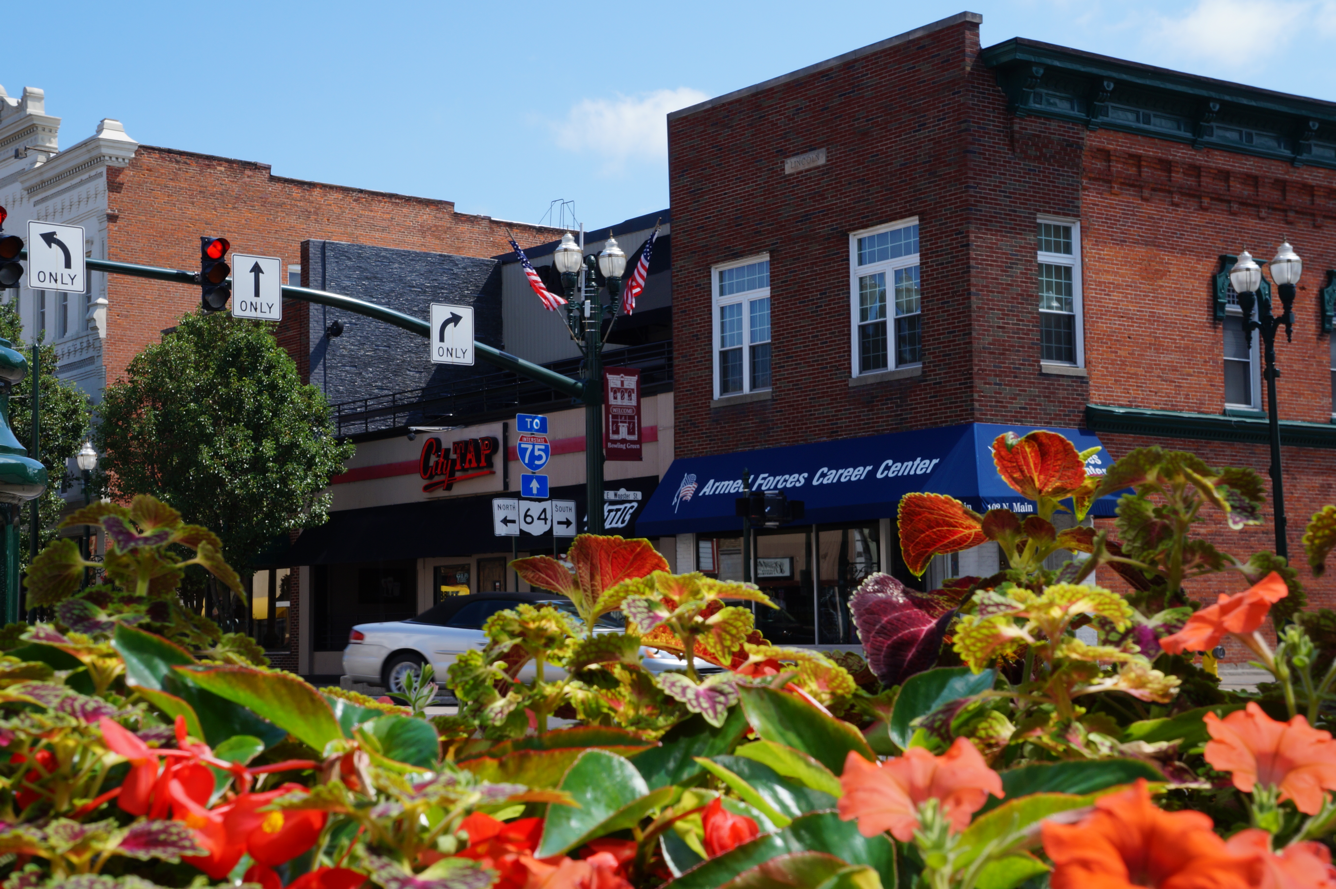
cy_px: 444
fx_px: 1947
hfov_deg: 37.9
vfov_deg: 25.7
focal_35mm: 52
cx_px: 668
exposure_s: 1/100
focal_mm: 35
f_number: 13
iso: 100
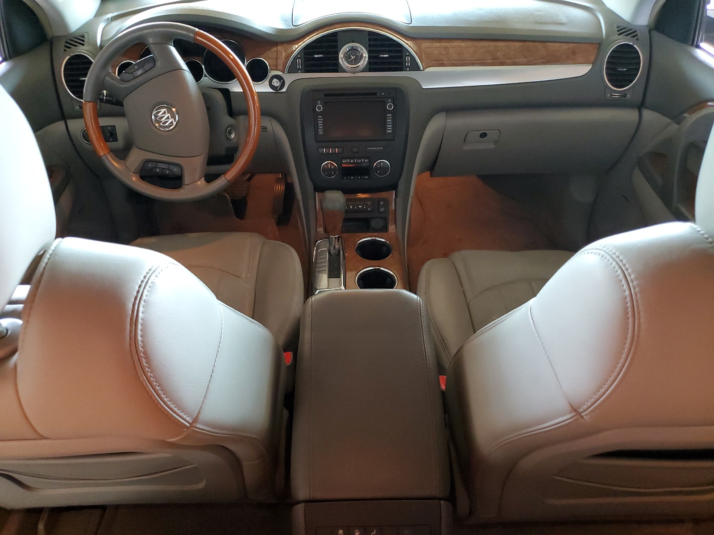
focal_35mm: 26
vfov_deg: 53.1
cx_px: 357
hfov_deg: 67.3
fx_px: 536
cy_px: 268
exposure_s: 1/60.2
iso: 362
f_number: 1.5
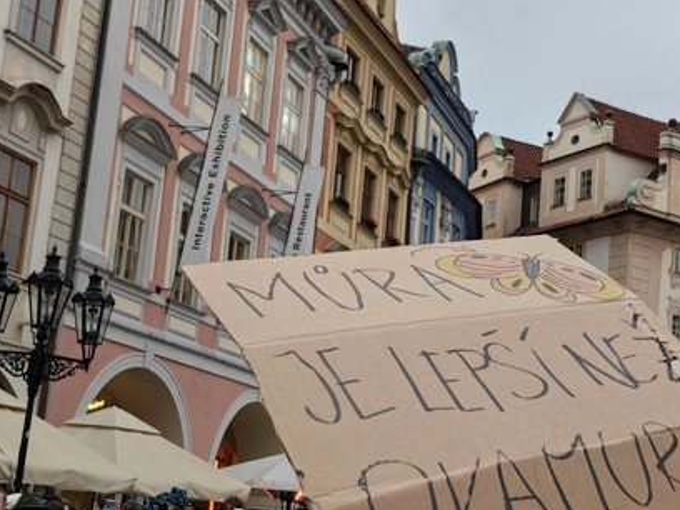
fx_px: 1297
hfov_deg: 29.4
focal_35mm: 66
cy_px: 242
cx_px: 383
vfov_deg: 22.3
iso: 50
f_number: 2
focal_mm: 5.75
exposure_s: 1/231
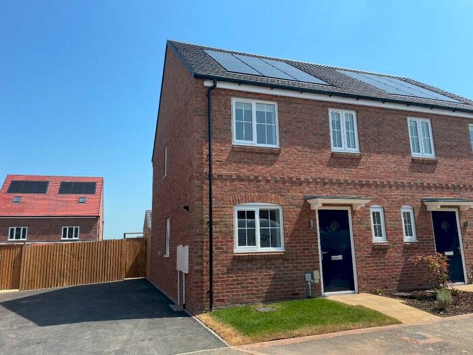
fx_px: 355
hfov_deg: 67.3
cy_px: 178
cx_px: 236
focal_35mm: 26
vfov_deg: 53.1
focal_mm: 4.2
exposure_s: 1/2747
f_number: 1.6
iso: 32
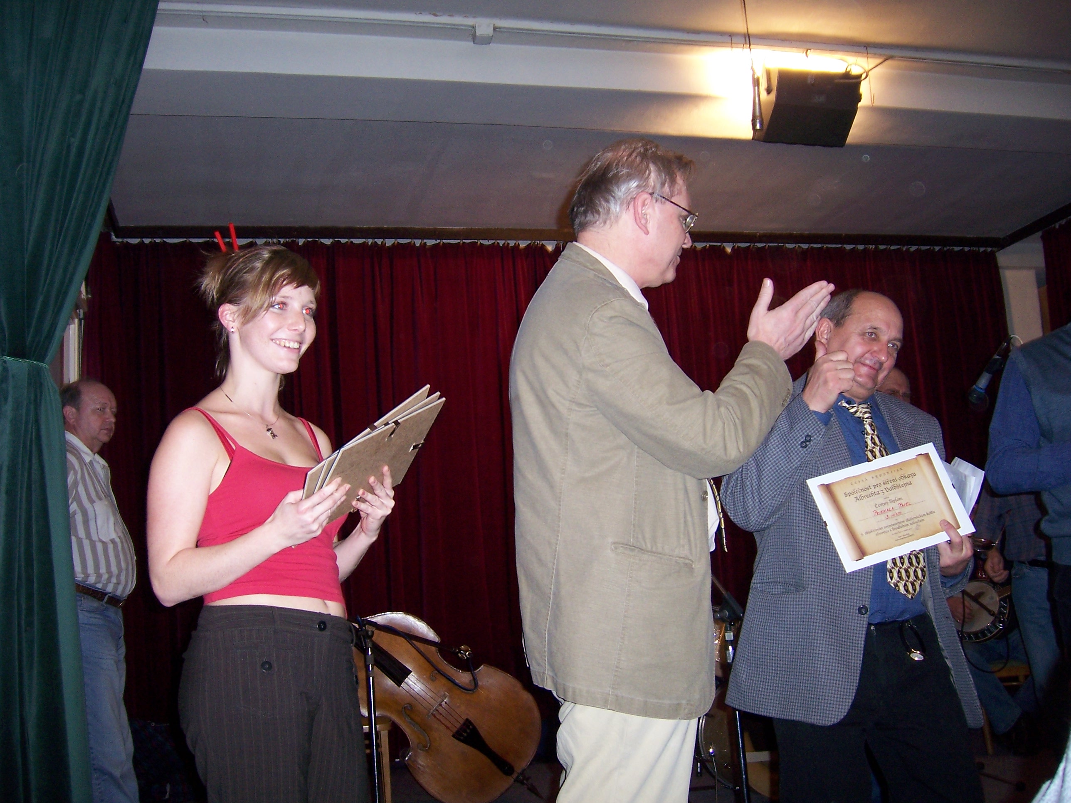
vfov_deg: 39.7
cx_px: 536
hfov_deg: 51.4
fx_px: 1114
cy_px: 402
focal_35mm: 36
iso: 125
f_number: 2.8
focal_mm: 6.2
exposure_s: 1/60
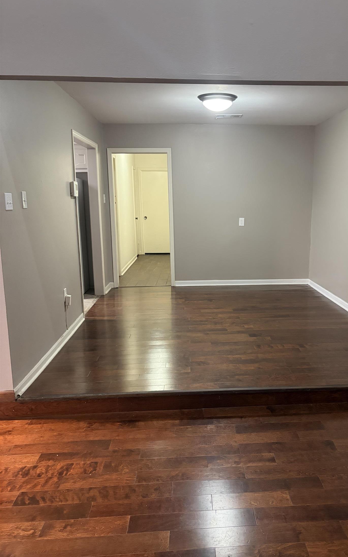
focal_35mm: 29
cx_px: 220
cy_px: 277
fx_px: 440
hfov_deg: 42.8
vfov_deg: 64.6
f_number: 1.6
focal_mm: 5.96
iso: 400
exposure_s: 1/60
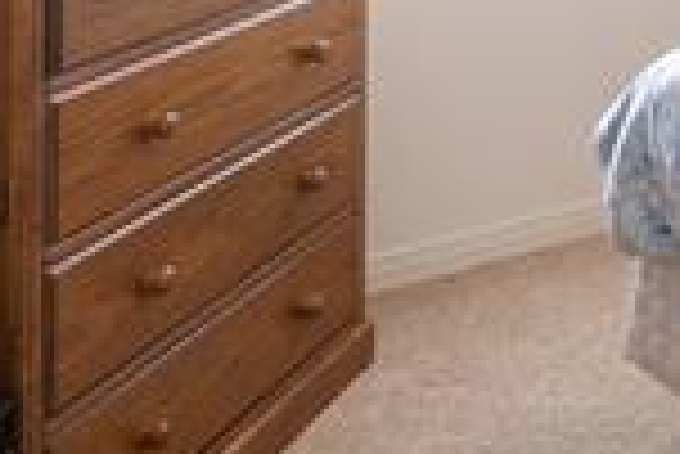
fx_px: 1361
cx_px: 1247
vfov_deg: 16.6
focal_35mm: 72
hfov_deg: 19.9
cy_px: -301
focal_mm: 17
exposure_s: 1/3
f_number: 6.7
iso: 100
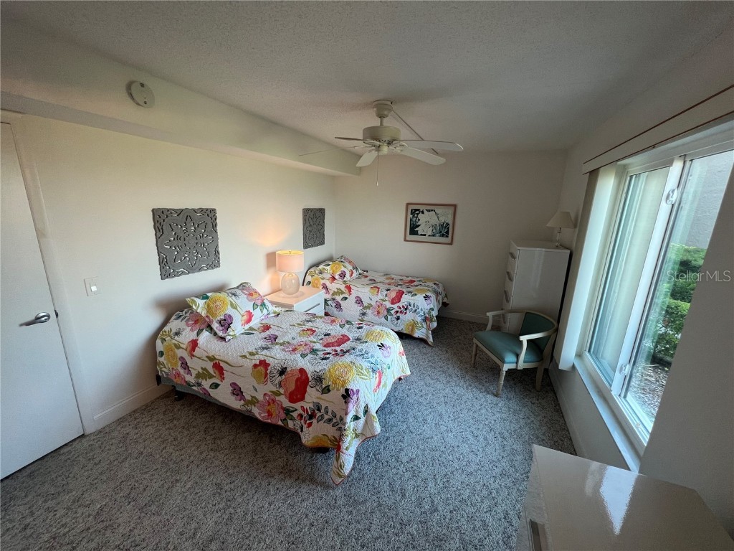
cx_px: 367
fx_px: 276
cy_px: 276
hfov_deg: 106.2
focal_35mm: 13
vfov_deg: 89.9
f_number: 1.8
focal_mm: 1.57
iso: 160
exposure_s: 1/120
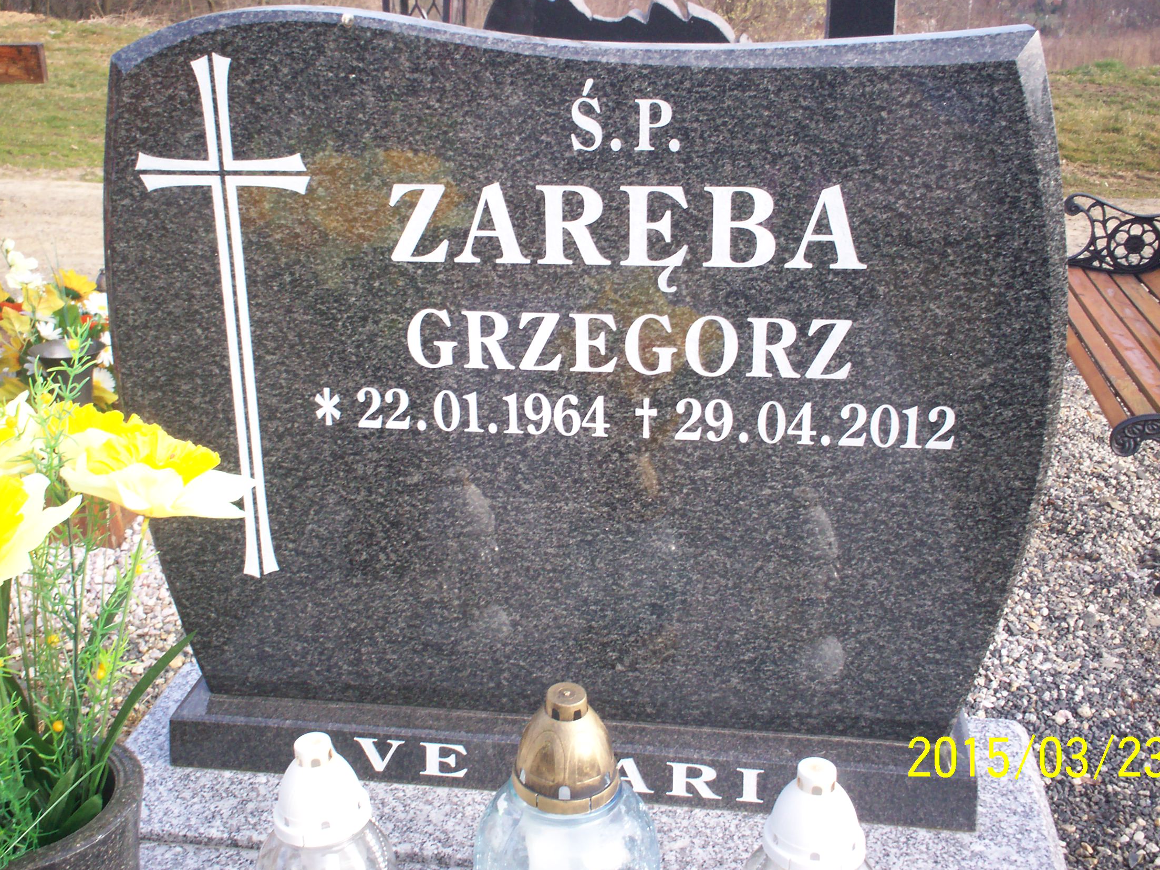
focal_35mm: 42
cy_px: 384
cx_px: 560
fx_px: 1407
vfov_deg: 34.3
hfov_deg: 44.8
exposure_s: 1/92.5
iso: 100
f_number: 4.5
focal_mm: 6
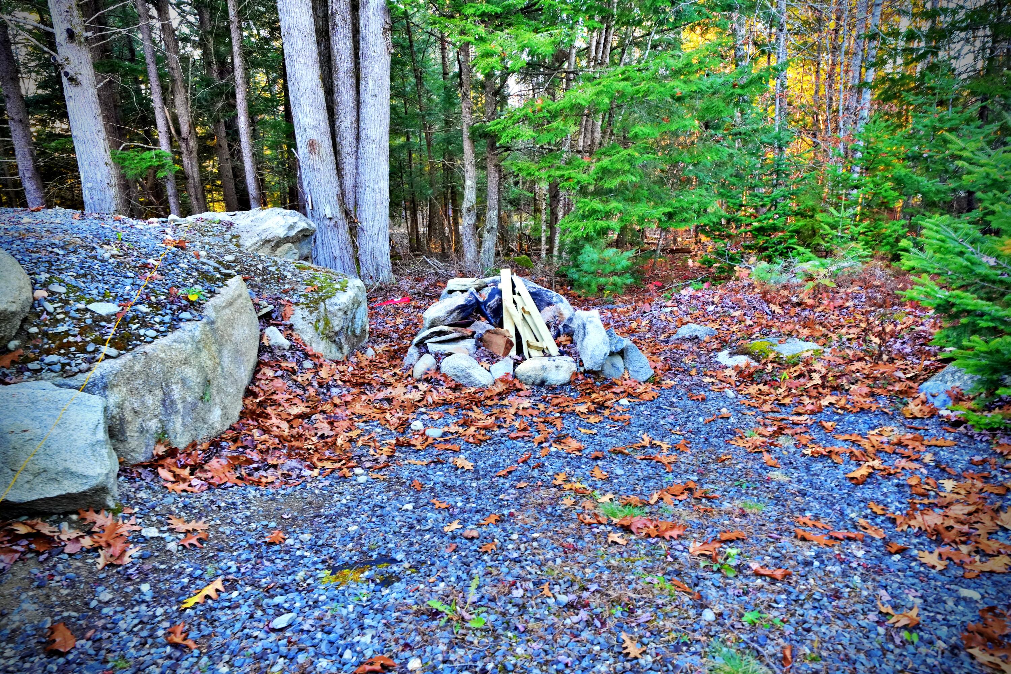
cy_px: 337
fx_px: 646
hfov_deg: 76.1
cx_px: 506
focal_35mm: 23
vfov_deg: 55.1
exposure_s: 1/30
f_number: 10
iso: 1600
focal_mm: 23
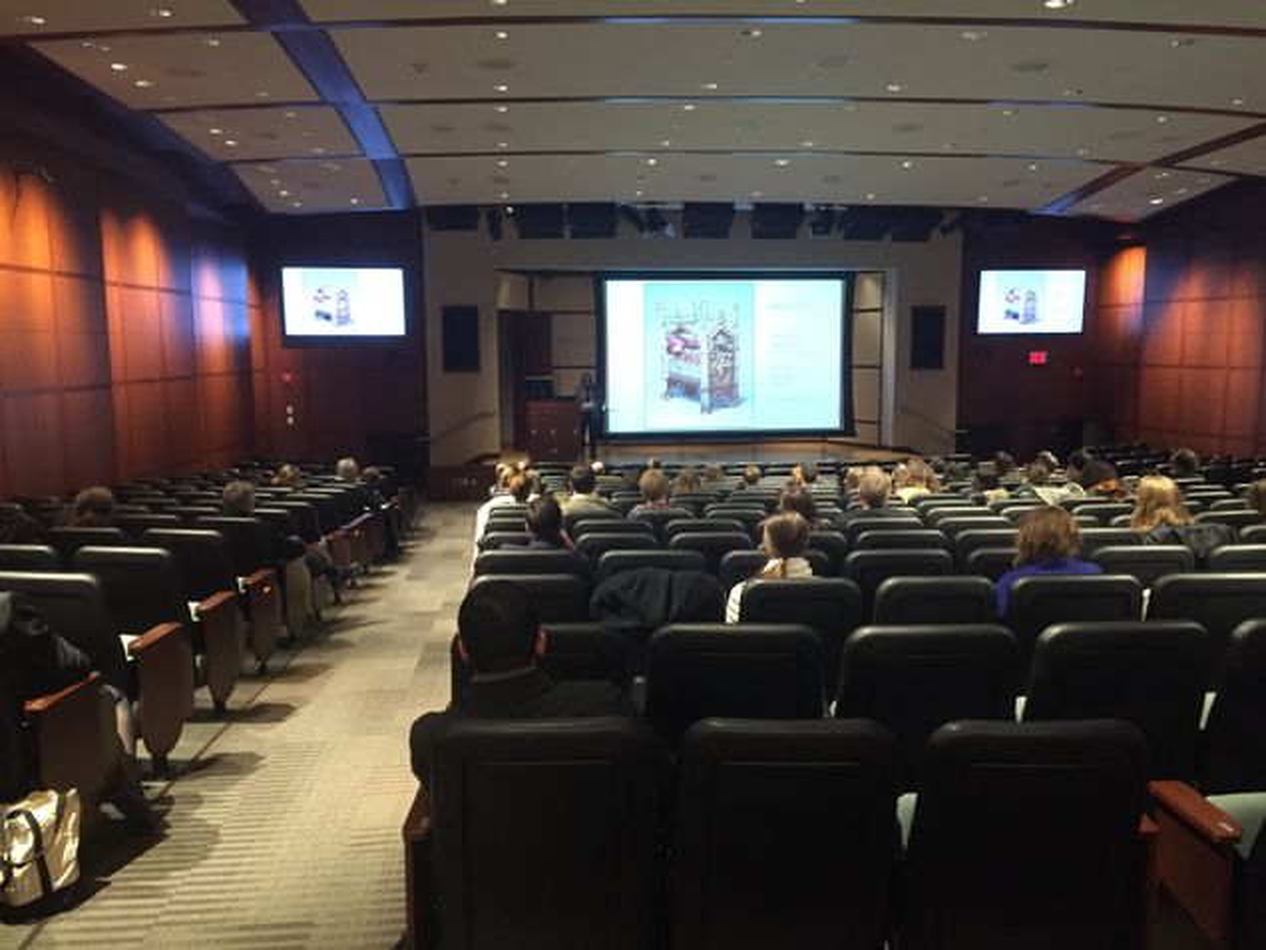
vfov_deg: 48.2
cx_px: 633
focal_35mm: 29
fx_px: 1061
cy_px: 475
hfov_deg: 61.7
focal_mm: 4.15
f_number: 2.2
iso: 250
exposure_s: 1/24
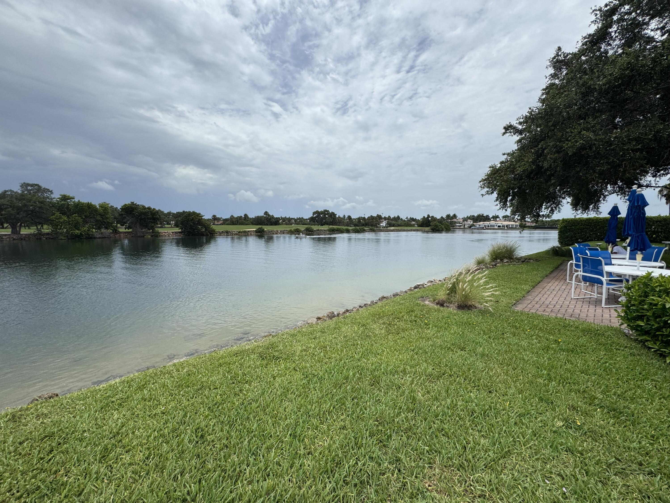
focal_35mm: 14
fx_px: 271
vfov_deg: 85.7
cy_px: 252
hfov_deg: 102.1
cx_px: 335
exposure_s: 1/3717
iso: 50
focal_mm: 2.22
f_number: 2.2
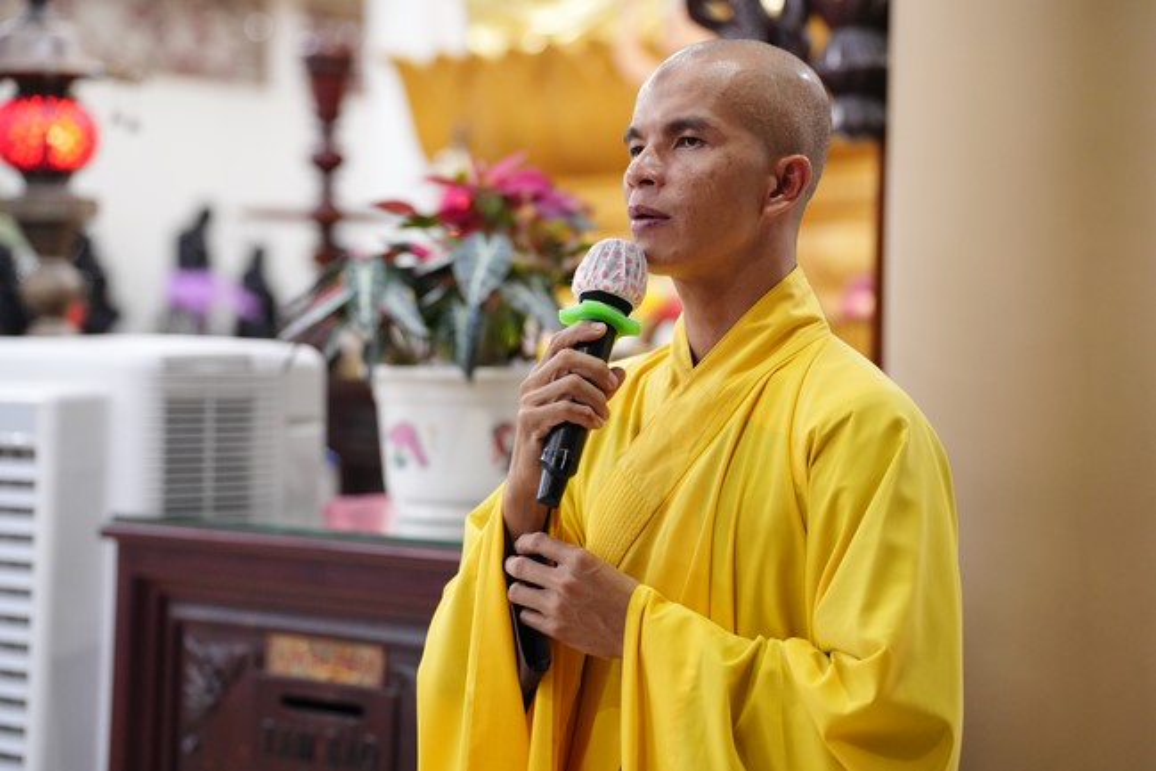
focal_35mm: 83
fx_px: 2666
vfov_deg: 16.5
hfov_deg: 24.5
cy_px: 386
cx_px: 578
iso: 4000
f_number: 2.8
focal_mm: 83
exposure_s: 1/100
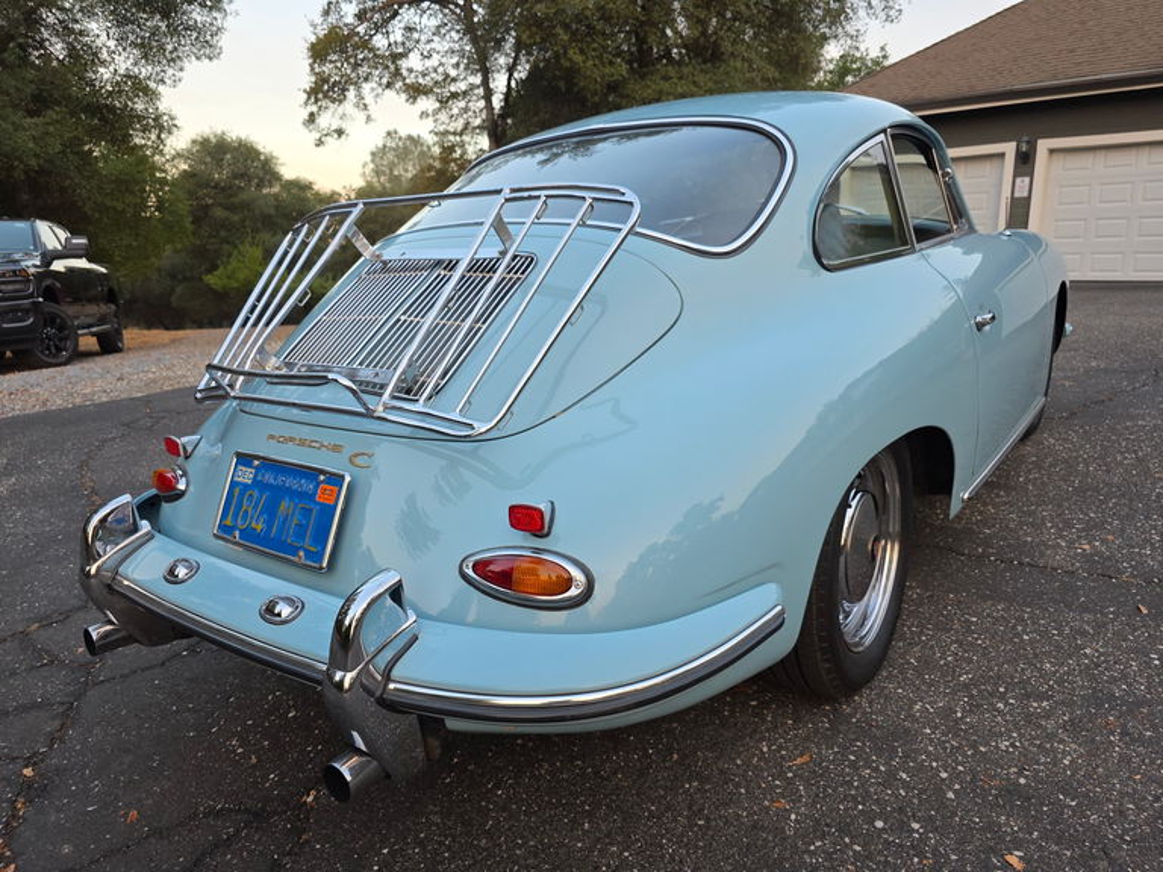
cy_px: 436
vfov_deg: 58.9
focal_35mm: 23
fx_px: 773
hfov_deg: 73.9
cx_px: 582
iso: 80
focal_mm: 6.3
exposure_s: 1/180
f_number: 1.7
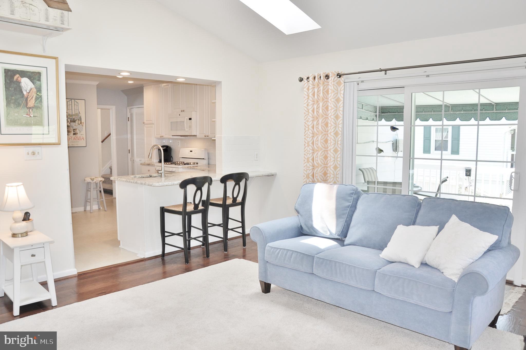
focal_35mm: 27
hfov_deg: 67.4
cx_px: 263
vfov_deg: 47.8
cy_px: 175
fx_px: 394
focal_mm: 18
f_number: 5.6
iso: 200
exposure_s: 1/60
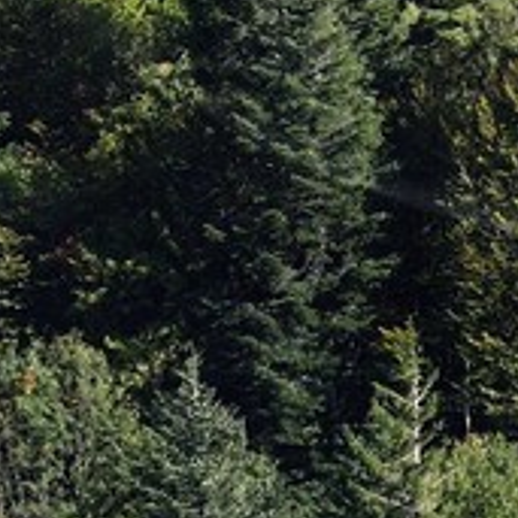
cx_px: 763
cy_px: -851
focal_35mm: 1308
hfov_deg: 1.3
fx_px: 22144
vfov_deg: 1.3
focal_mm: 165
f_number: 8
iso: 200
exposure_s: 1/250
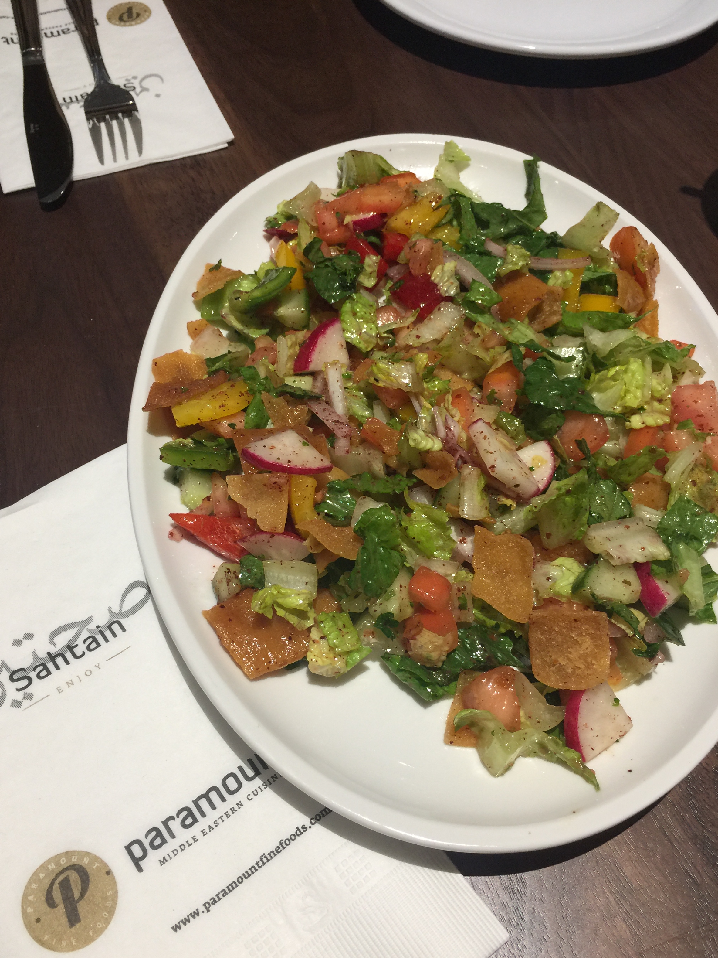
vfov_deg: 60.0
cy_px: 494
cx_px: 362
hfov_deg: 46.8
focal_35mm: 30
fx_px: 830
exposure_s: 1/30
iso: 40
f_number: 2.2
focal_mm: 4.15
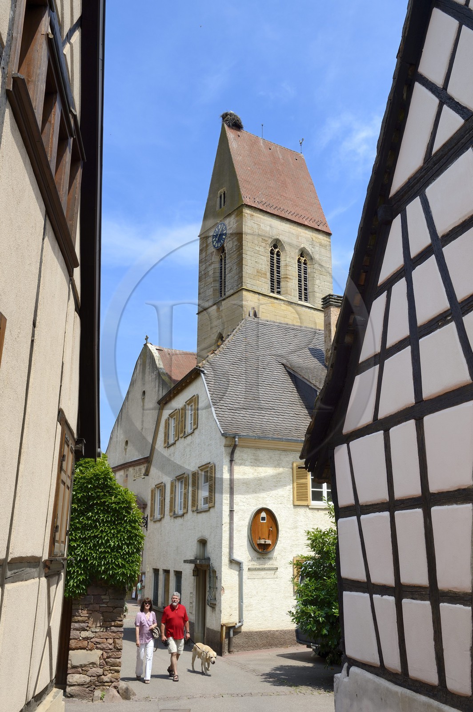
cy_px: 356
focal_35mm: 34
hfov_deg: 38.8
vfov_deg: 55.8
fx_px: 671
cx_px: 236
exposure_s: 1/250
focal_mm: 34
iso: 200
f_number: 11
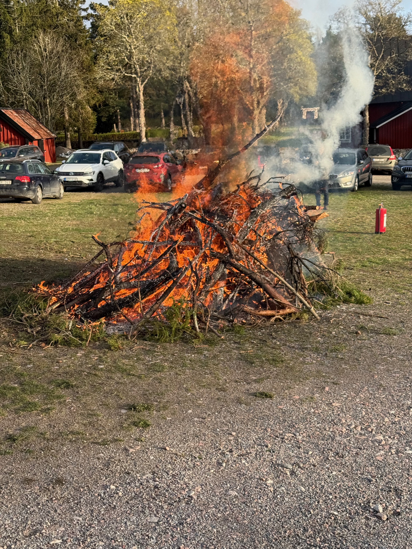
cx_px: 206
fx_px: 762
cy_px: 274
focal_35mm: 48
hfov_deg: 30.3
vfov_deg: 39.7
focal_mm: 6.76
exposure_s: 1/1070
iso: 64
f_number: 1.78
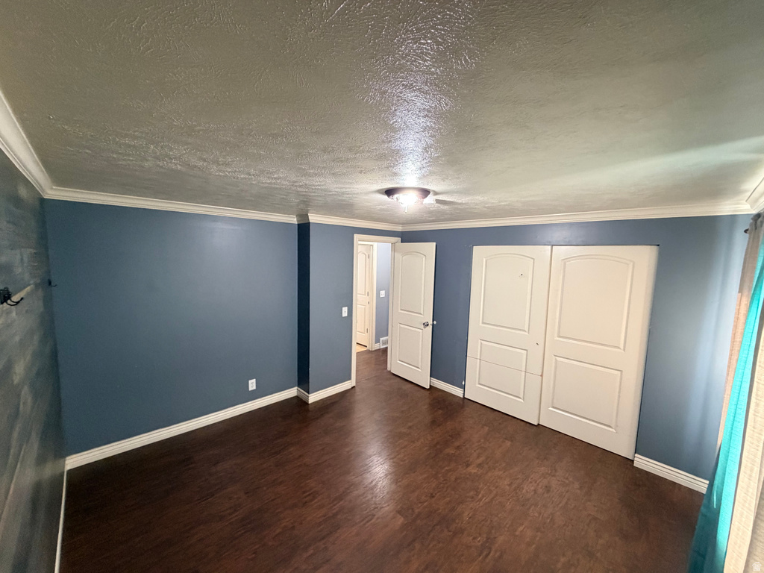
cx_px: 382
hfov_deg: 102.1
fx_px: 309
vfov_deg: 85.7
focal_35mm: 14
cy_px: 286
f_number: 2.2
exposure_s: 1/60
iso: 500
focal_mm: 2.22
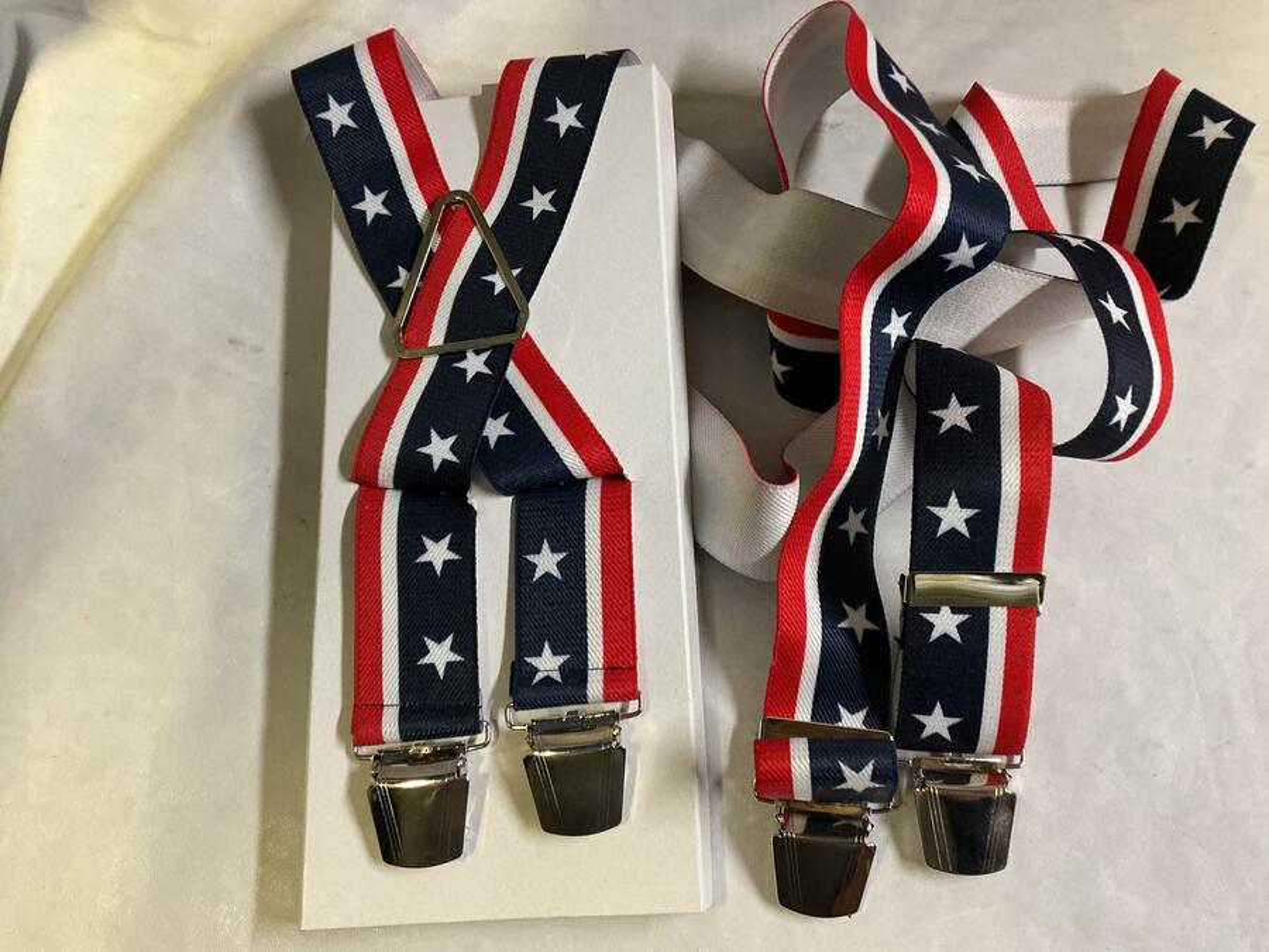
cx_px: 634
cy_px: 476
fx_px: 1063
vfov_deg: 48.2
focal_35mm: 29
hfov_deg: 61.7
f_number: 1.8
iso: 200
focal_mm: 3
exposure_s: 1/50
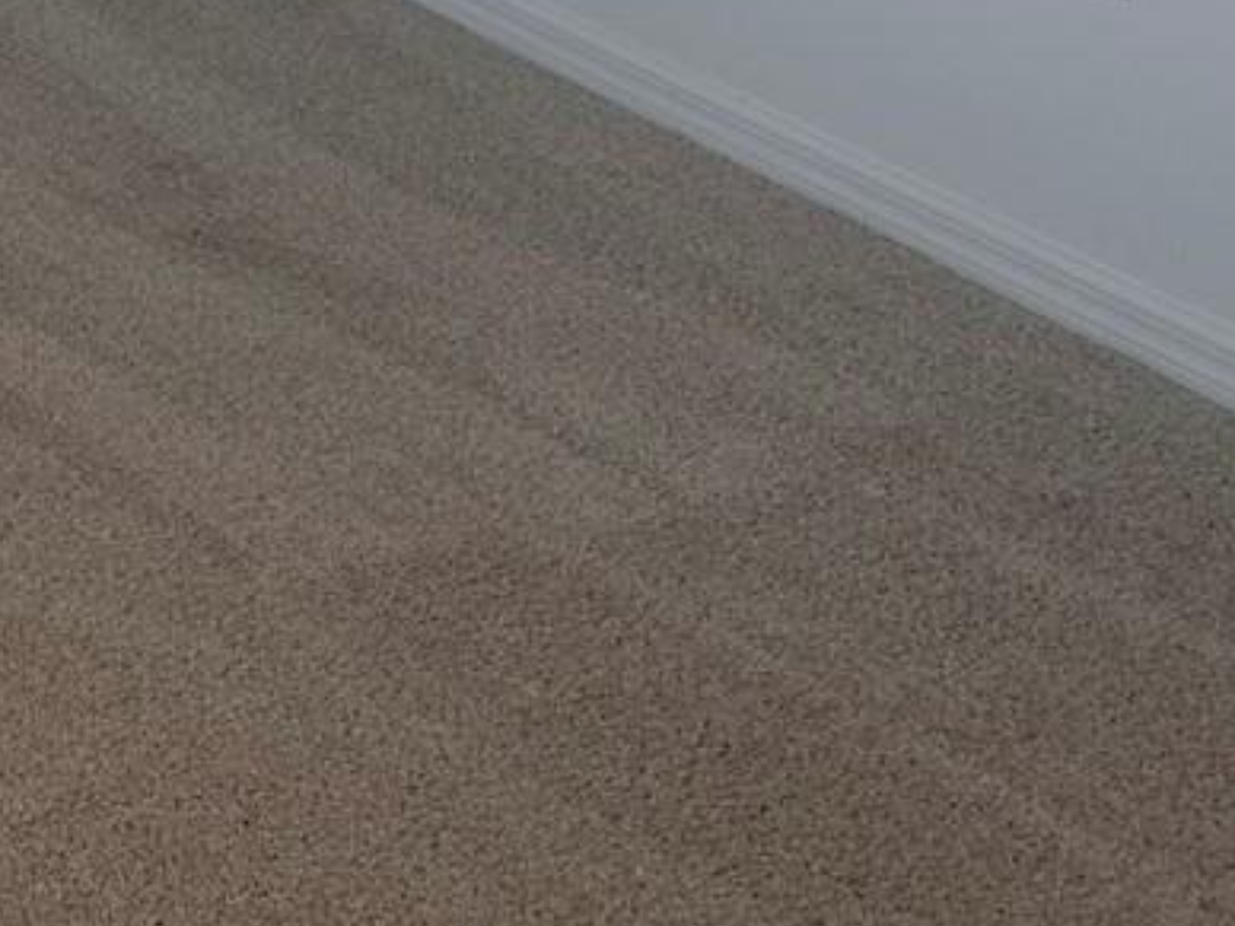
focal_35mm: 99
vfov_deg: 13.2
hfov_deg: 17.8
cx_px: -618
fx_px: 3532
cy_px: -831
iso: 80
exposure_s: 1/162
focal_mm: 6.86
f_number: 1.78
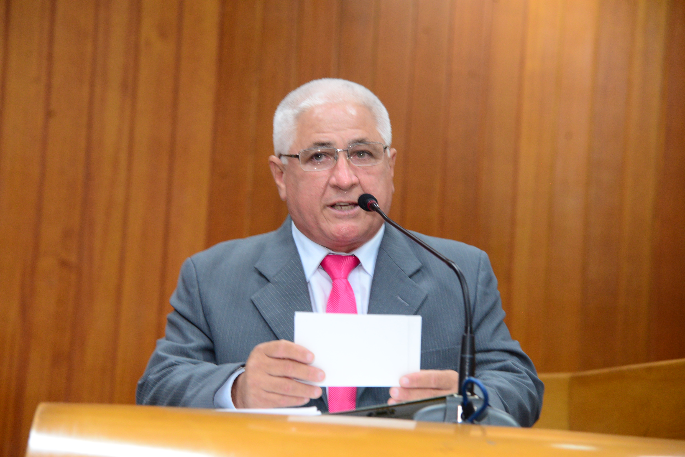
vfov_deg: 11.4
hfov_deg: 17.1
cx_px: 342
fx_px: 2284
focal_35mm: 120
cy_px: 228
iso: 2500
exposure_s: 1/60
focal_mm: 120
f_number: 4.5
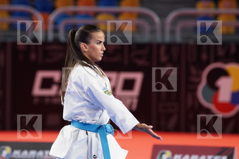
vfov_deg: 4.6
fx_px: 1992
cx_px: 120
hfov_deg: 6.9
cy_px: 80
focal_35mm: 300
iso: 1000
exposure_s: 1/400
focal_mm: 200
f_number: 3.2
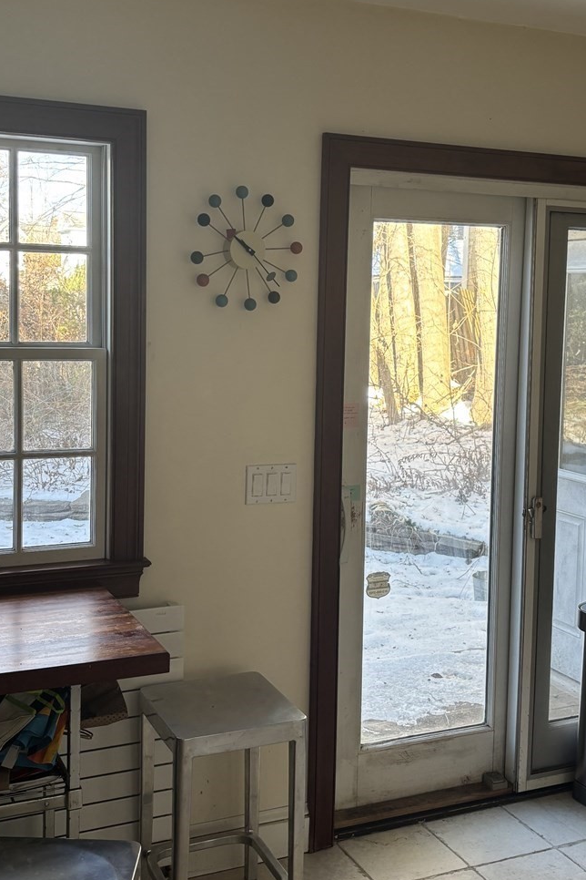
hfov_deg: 31.2
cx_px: 282
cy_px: 395
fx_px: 1050
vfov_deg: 45.4
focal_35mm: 43
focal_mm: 5.96
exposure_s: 1/121
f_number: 1.6
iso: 64
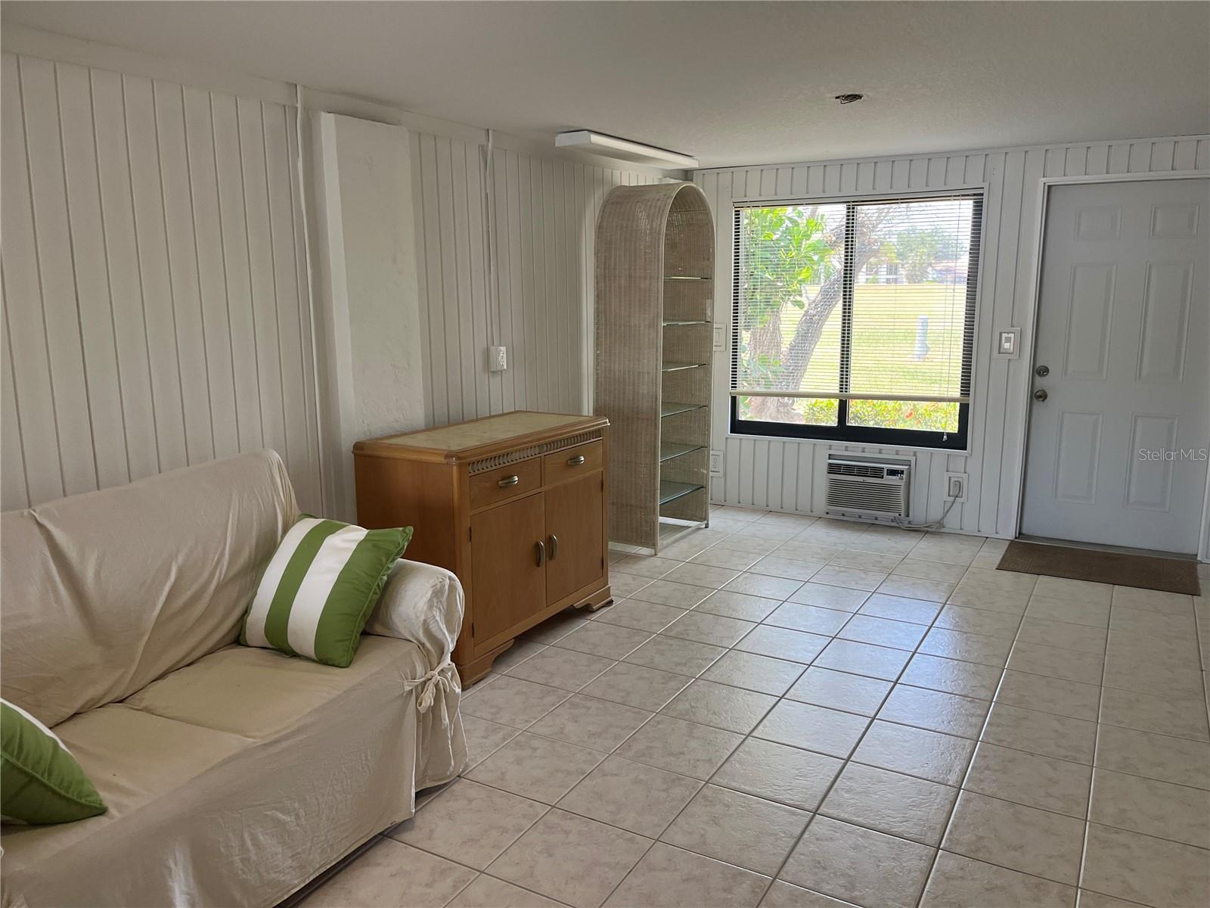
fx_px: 909
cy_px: 454
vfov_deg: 53.1
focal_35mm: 26
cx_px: 605
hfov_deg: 67.3
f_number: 1.6
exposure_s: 1/120
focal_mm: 5.1
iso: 100
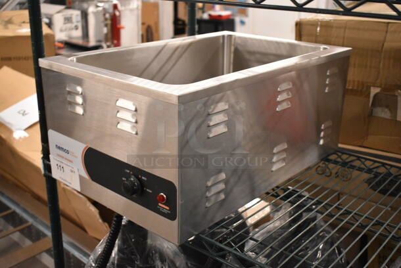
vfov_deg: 33.1
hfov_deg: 47.9
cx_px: 200
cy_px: 134
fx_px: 452
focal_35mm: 40
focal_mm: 27
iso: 2500
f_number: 4
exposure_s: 1/125
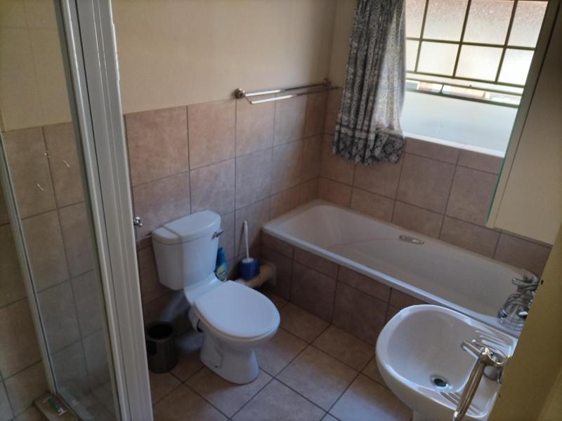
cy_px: 210
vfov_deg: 53.1
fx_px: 422
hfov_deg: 67.3
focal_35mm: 26
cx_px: 281
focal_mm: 4.7
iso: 882
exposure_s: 1/100
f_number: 1.8
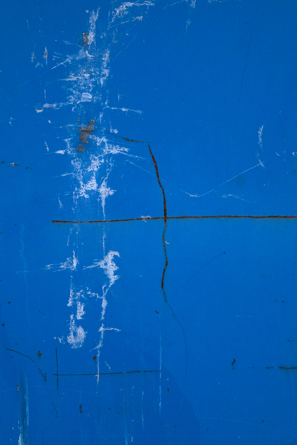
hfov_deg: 14.6
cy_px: 222
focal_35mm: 94
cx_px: 148
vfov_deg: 21.7
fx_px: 1163
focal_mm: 34.62
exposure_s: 1/640
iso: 2500
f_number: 10
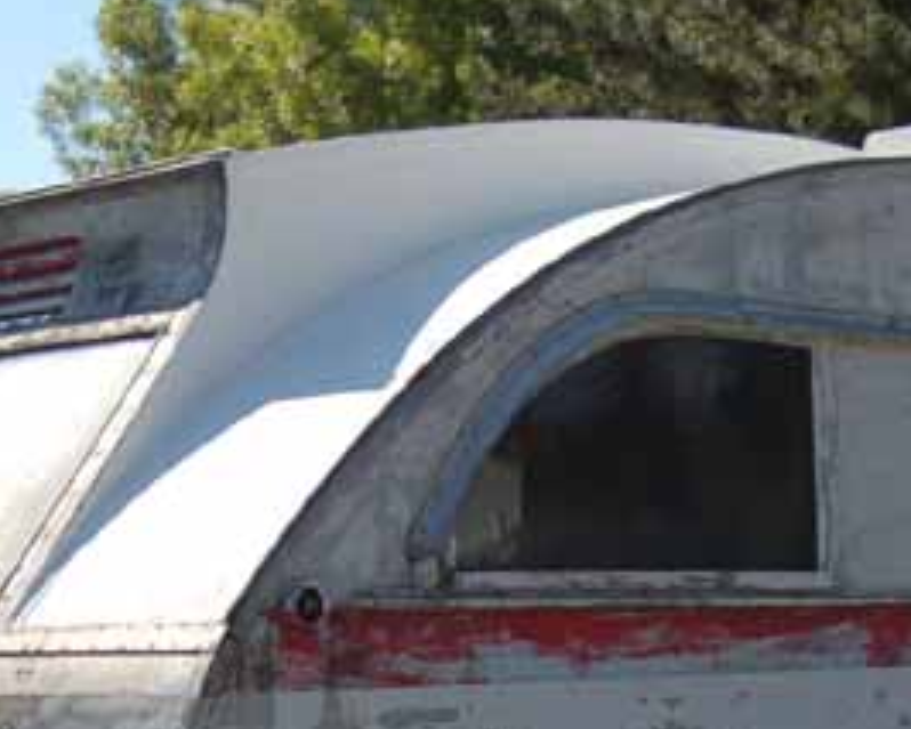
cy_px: 625
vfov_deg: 15.7
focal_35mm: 97
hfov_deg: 19.8
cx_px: 485
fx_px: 2616
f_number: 4
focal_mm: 26
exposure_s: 1/1250
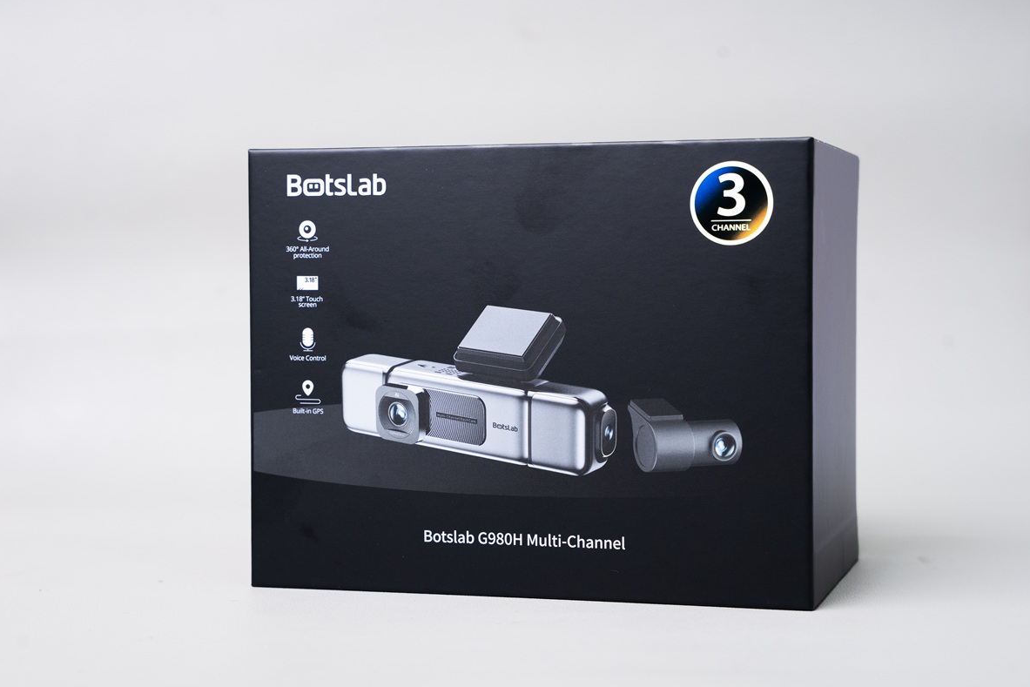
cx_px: 520
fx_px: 2031
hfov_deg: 28.5
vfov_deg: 19.2
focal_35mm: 71
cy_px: 346
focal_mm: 70
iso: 1000
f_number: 7.1
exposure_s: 1/100
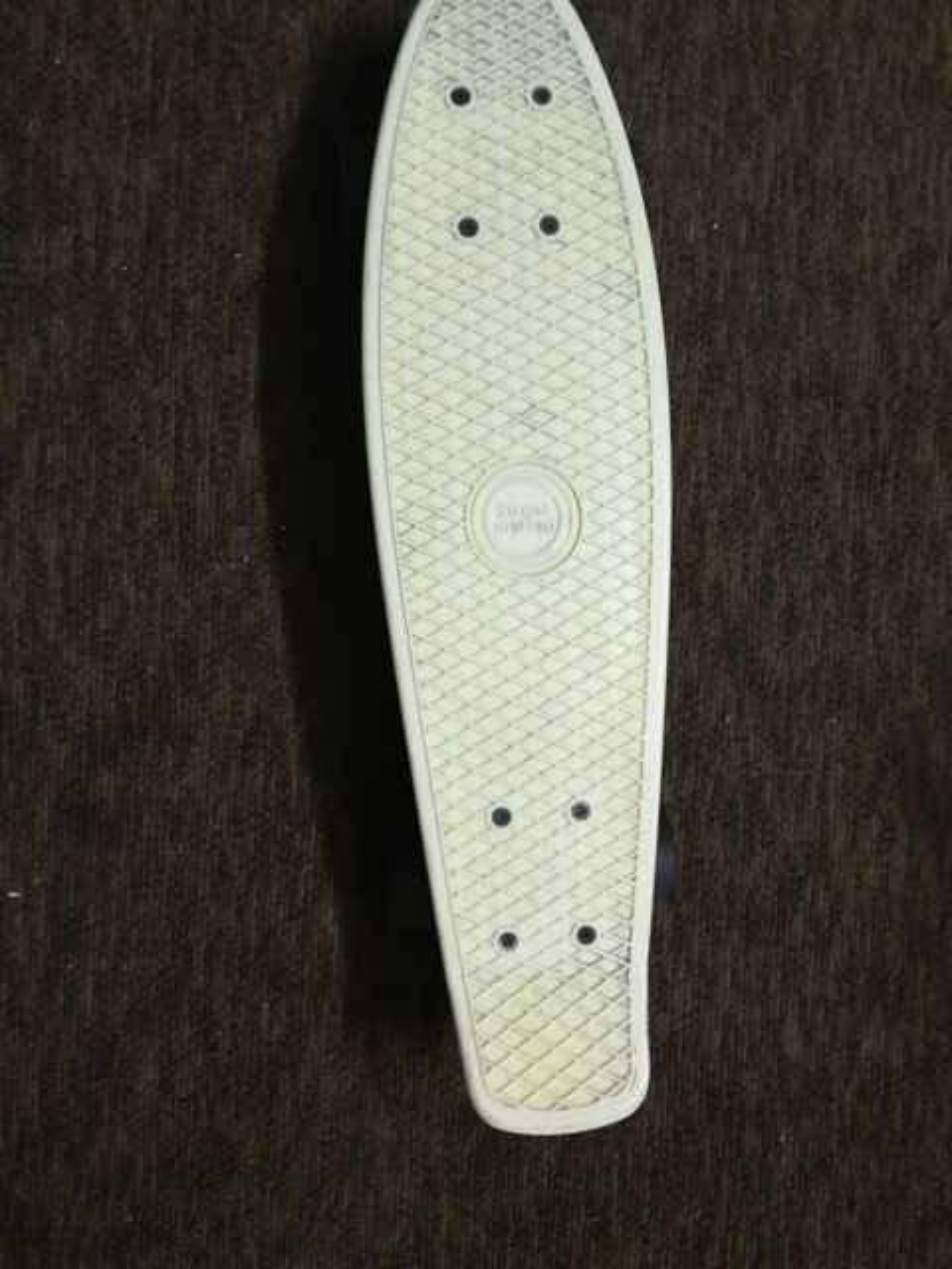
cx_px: 476
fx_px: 990
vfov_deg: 65.3
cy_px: 634
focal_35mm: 27
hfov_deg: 51.4
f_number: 2.2
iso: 500
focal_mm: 3.95
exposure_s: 1/20
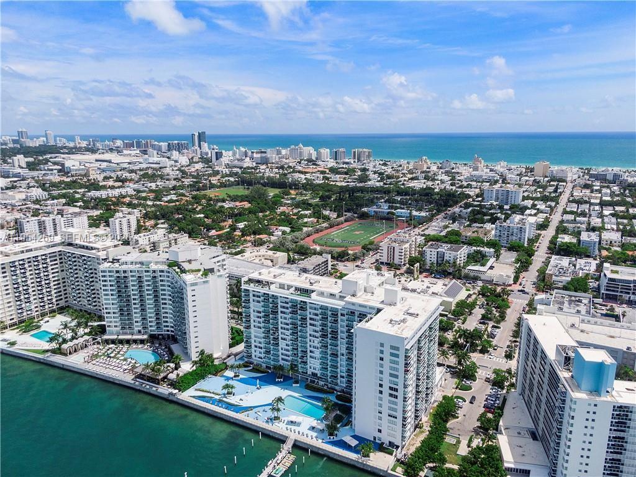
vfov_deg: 56.8
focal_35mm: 24
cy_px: 238
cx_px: 318
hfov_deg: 71.6
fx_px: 441
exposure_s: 1/2500
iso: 100
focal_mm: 4.39
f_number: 2.8
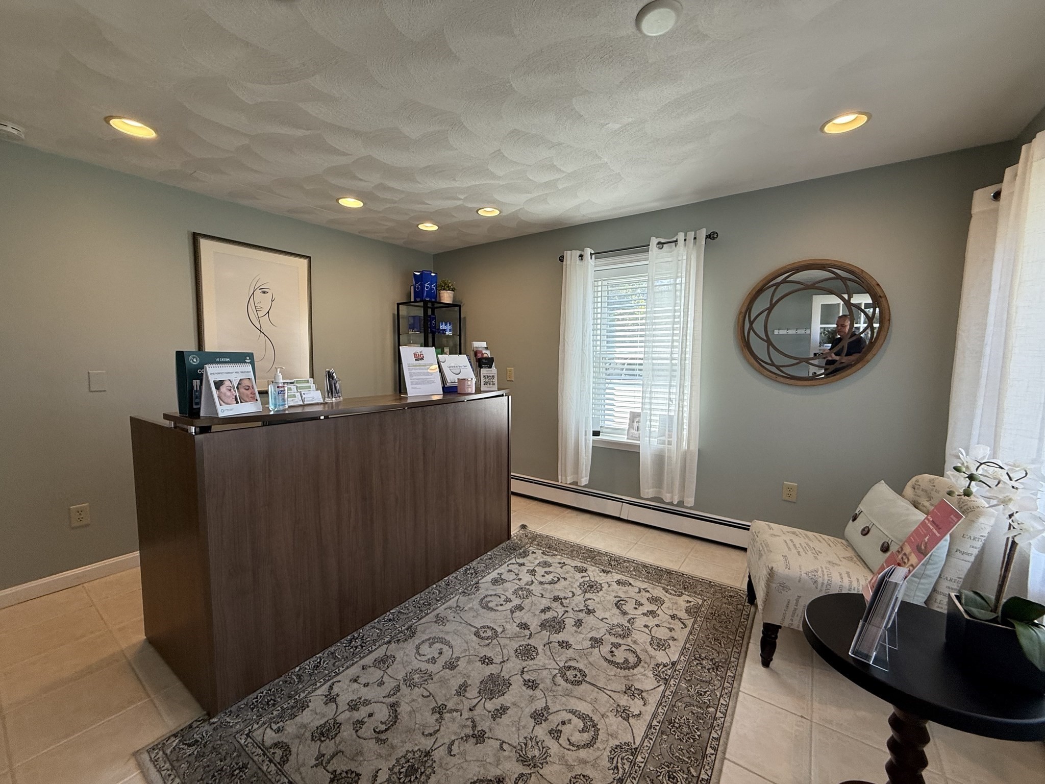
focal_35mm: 14
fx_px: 423
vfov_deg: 85.7
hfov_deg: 102.1
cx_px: 522
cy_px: 392
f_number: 2.2
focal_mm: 2.22
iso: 100
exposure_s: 1/120
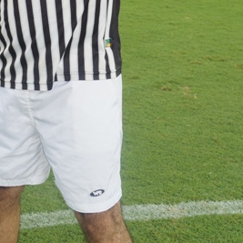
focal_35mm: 106
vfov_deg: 15.5
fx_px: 844
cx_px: 41
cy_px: -84
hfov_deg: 16.2
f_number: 5.6
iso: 200
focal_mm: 29
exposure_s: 1/100
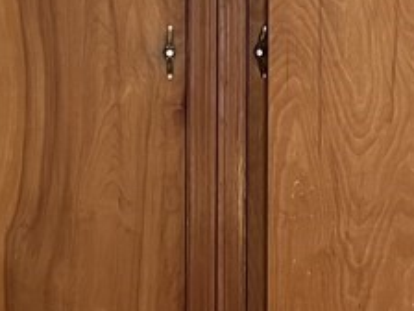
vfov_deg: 12.3
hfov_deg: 16.5
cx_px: 294
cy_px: -22
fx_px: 1423
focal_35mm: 119
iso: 250
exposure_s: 1/60
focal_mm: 5.7
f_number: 1.5
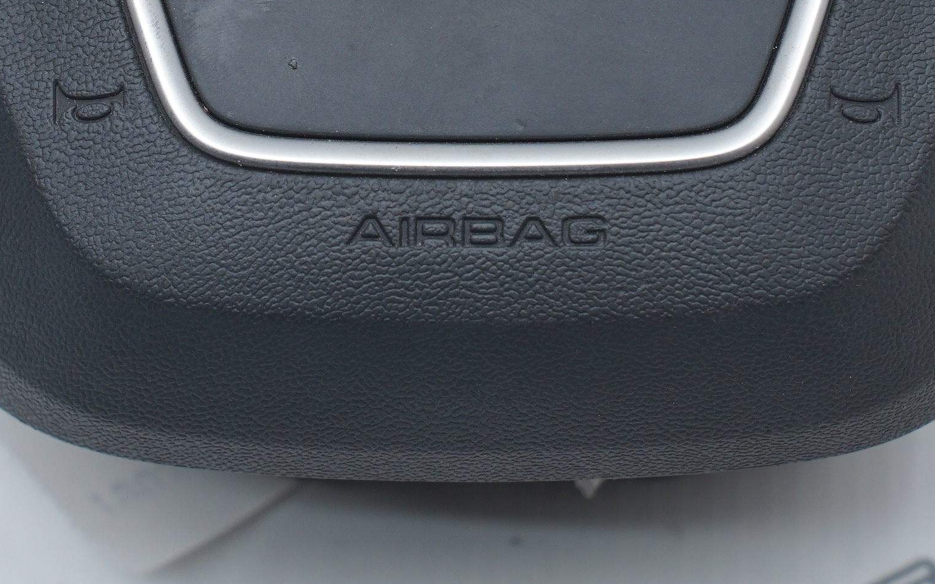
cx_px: 509
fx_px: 4994
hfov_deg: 10.7
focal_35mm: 196
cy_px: -15
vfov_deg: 6.7
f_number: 6.3
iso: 500
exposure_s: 1/160
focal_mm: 75
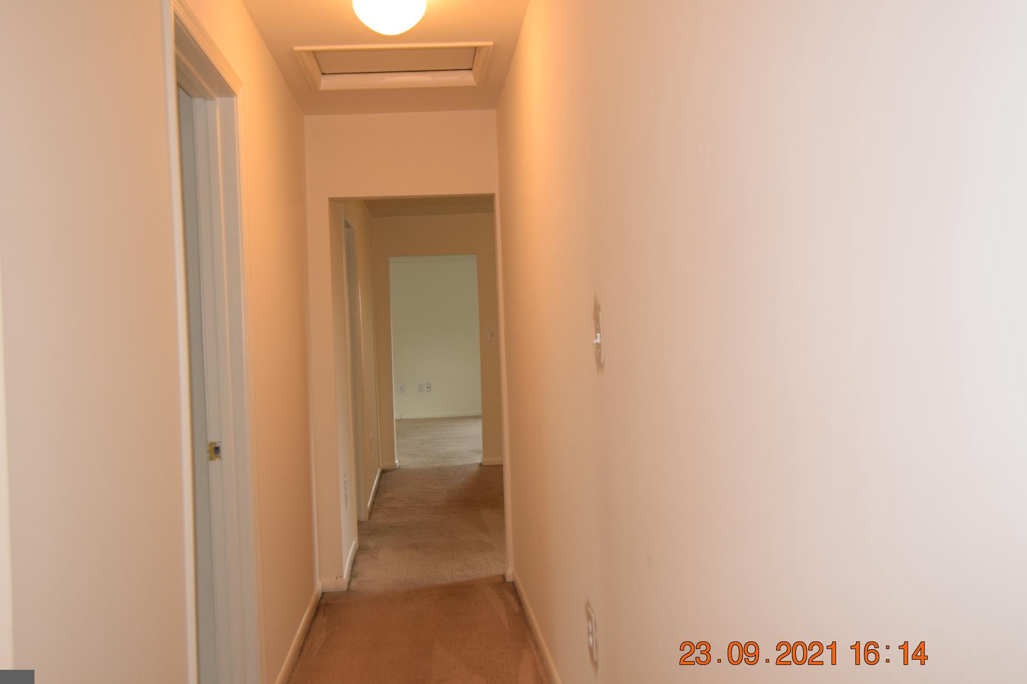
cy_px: 337
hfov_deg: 53.1
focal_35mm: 36
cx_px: 473
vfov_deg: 36.9
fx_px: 1027
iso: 800
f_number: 5
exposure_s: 1/100
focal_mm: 22
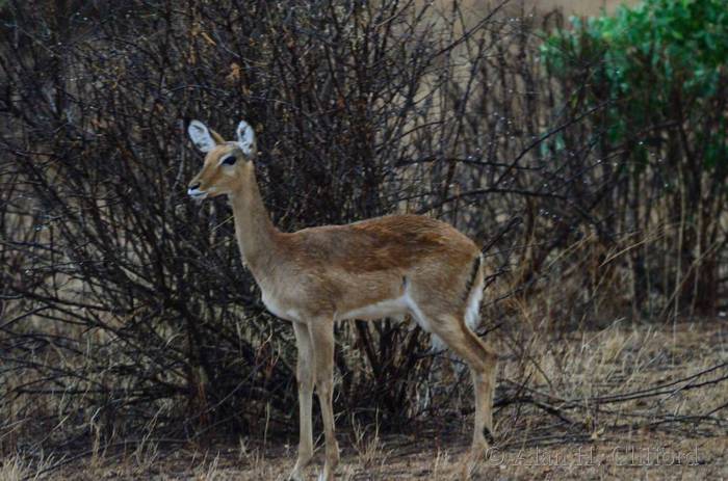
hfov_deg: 3.4
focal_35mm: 600
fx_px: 12103
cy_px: 240
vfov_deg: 2.3
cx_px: 364
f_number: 5.6
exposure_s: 1/200
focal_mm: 400
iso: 6400
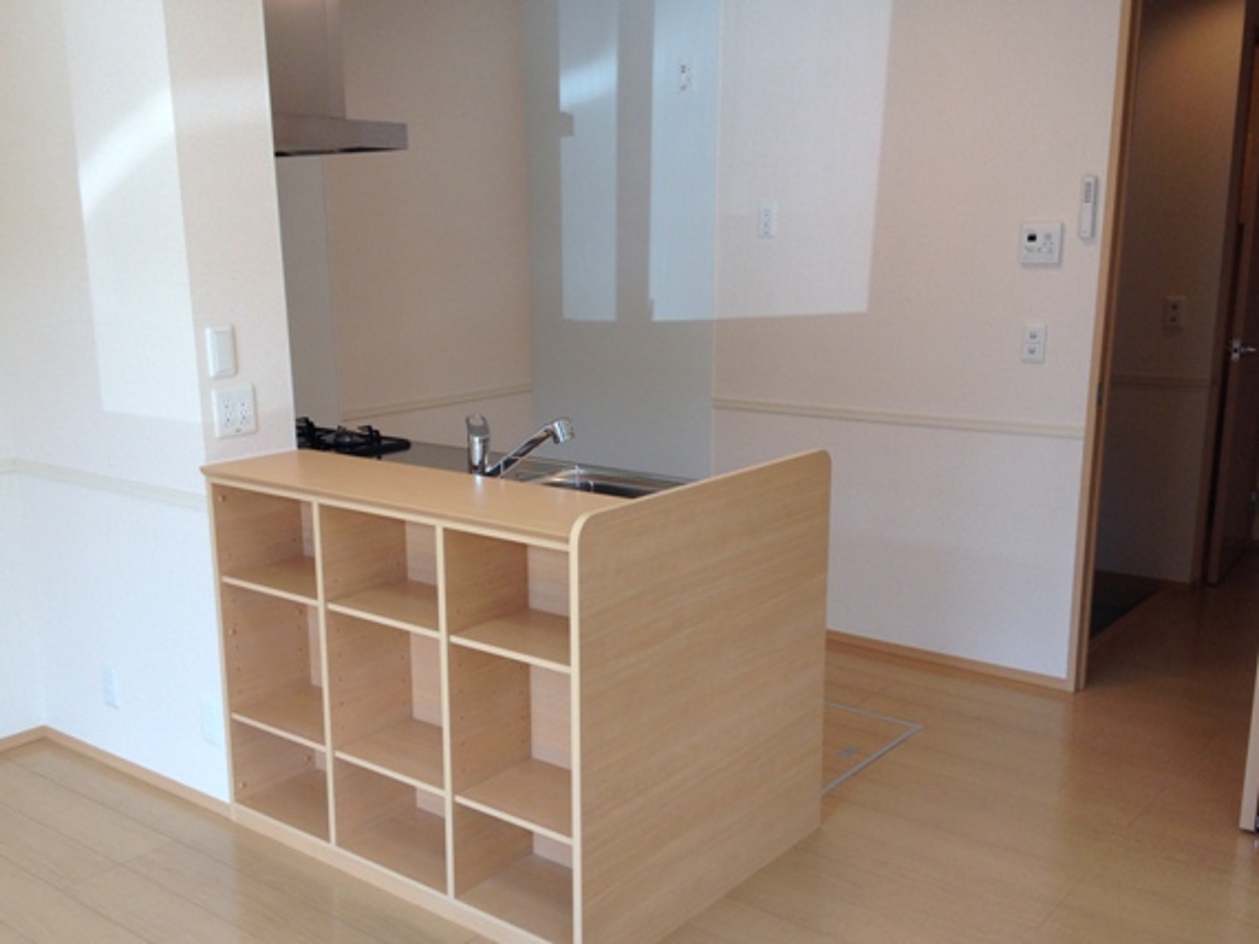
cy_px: 523
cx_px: 578
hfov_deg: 50.1
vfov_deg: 38.6
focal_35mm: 37
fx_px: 1345
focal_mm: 4.12
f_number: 2.4
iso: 64
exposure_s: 1/120
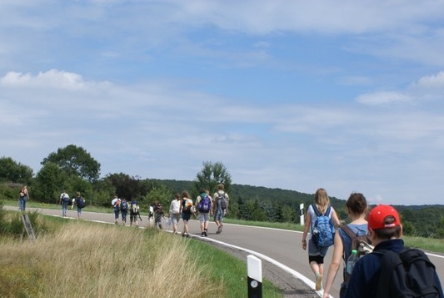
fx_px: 973
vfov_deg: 17.3
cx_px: 205
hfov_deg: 25.7
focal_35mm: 79
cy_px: 219
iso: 100
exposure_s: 1/250
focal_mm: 35
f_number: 10
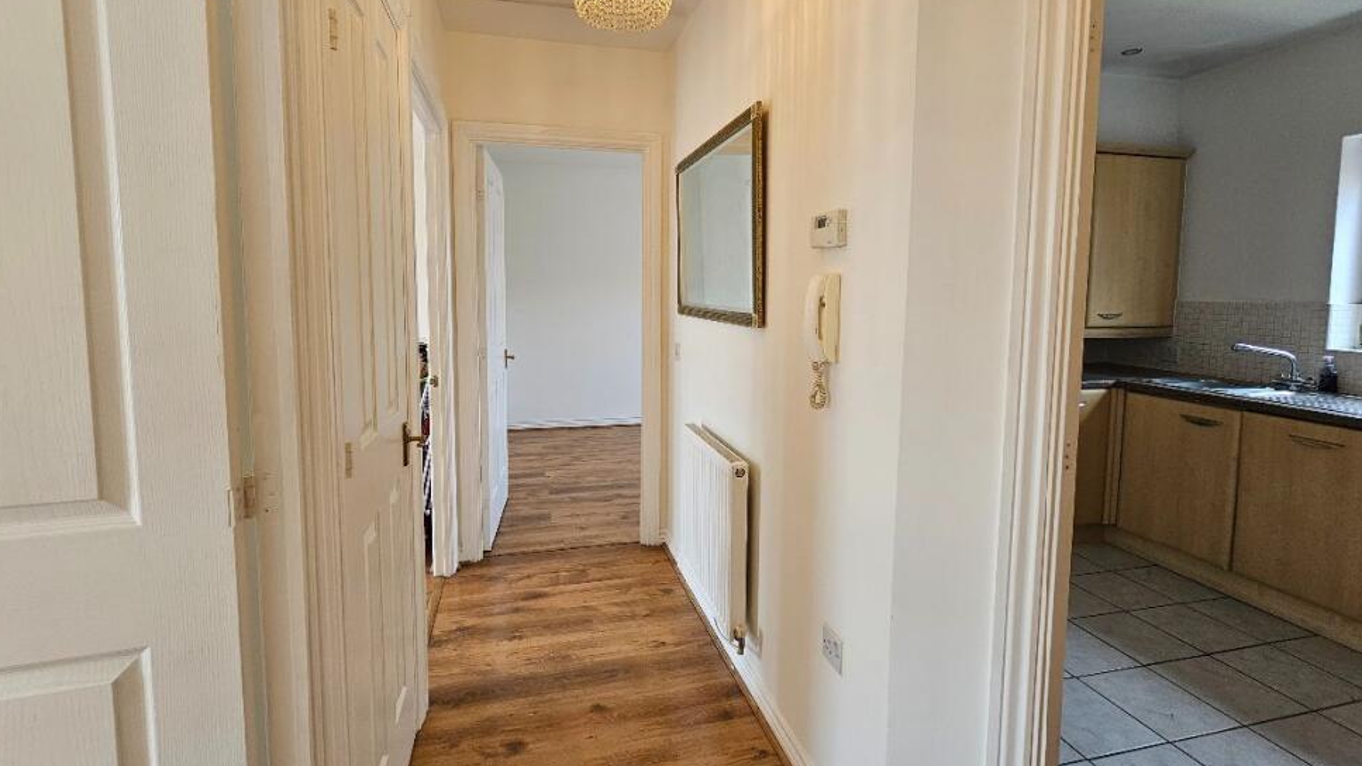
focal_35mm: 15
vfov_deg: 70.4
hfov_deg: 103.0
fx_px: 542
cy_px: 345
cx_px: 661
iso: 64
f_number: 2.2
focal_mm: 2.2
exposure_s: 1/50
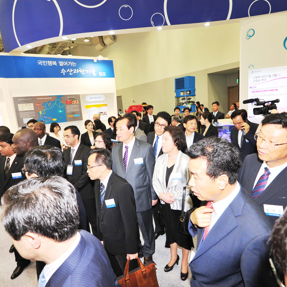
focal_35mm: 21
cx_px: 141
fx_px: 197
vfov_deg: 72.1
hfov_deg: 72.1
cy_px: 143
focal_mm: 16
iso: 1000
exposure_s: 1/125
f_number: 6.3
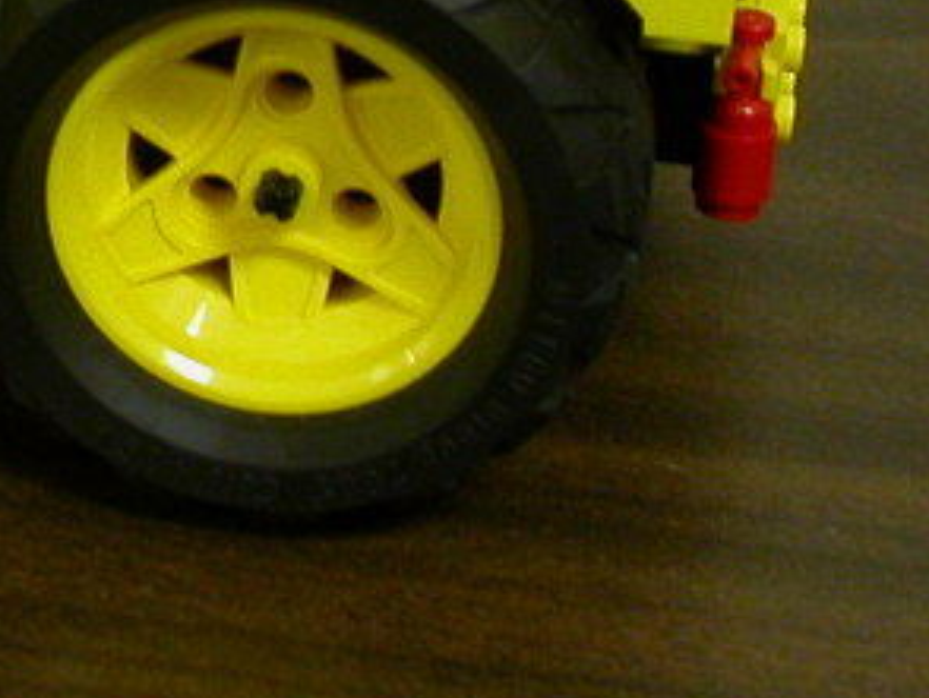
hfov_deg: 12.4
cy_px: -291
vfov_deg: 9.5
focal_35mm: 153
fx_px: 4109
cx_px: -382
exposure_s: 1/4.9
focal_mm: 9.1
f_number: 2.7
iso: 100
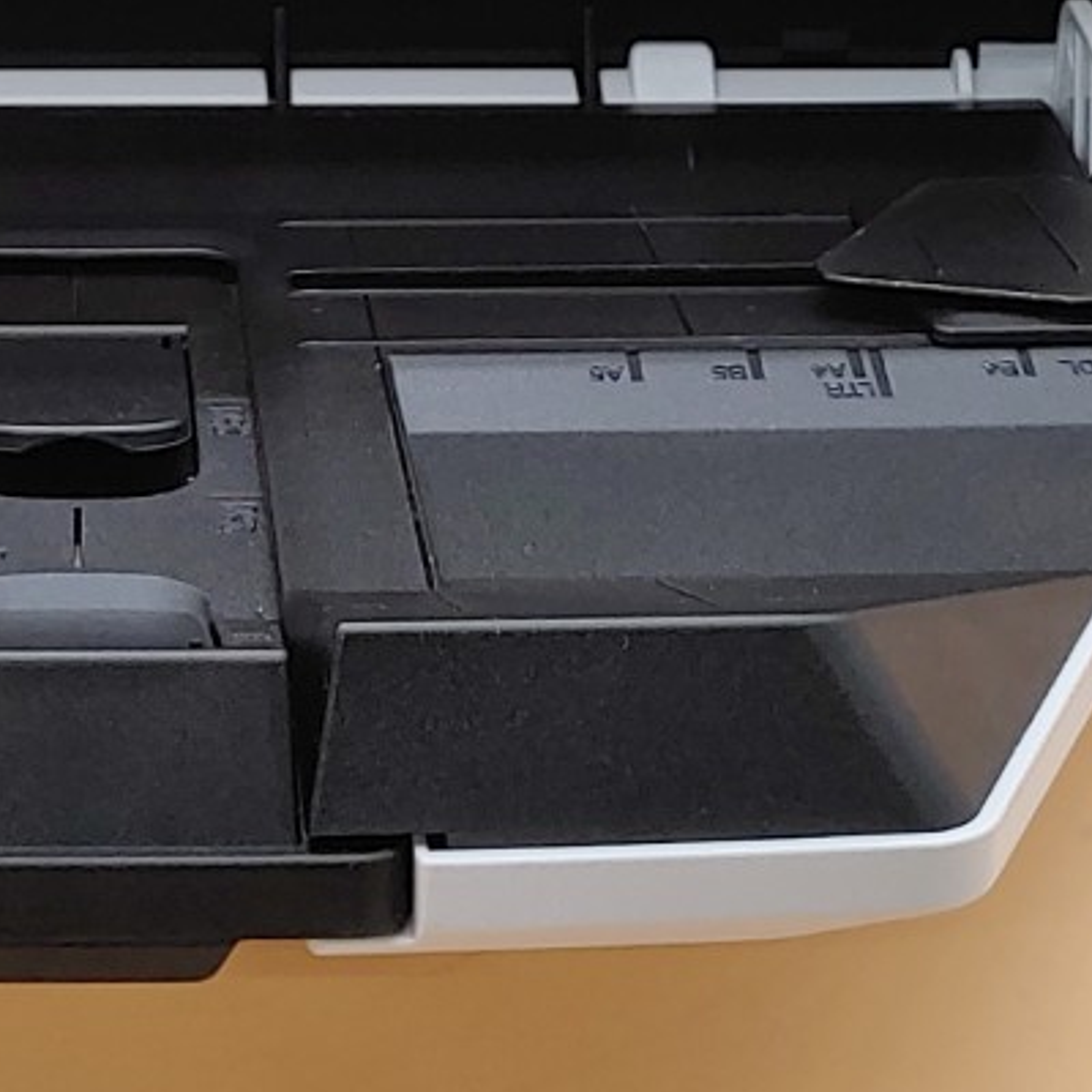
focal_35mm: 105
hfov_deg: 16.4
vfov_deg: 15.8
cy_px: -295
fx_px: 3747
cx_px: 131
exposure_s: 1/74
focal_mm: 4.36
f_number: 1.8
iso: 50
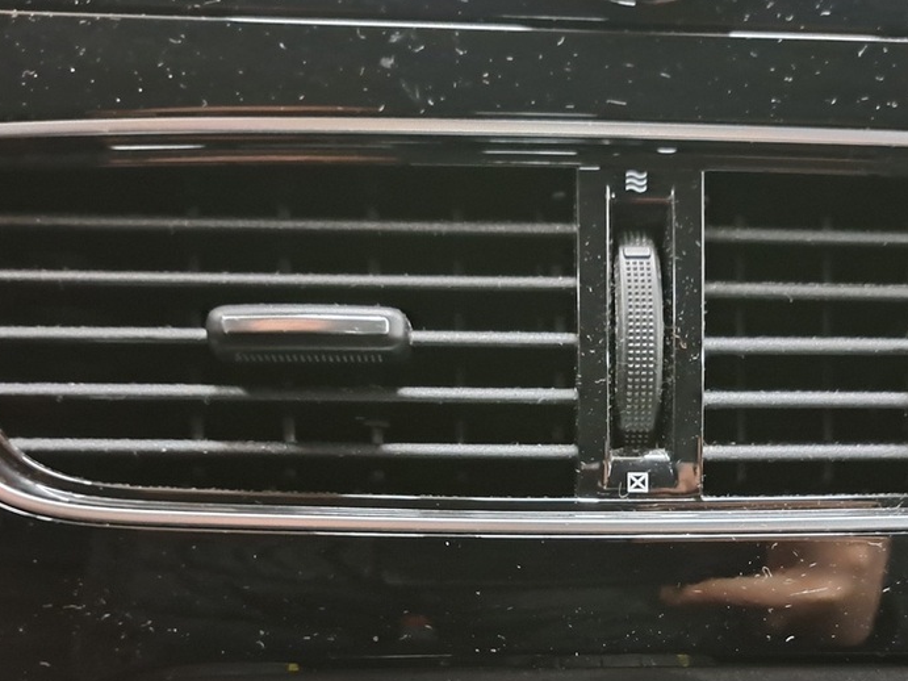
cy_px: 642
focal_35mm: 50
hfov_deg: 38.0
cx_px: 558
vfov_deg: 27.8
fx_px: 1311
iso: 1250
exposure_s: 1/10
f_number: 1.8
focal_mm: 5.23
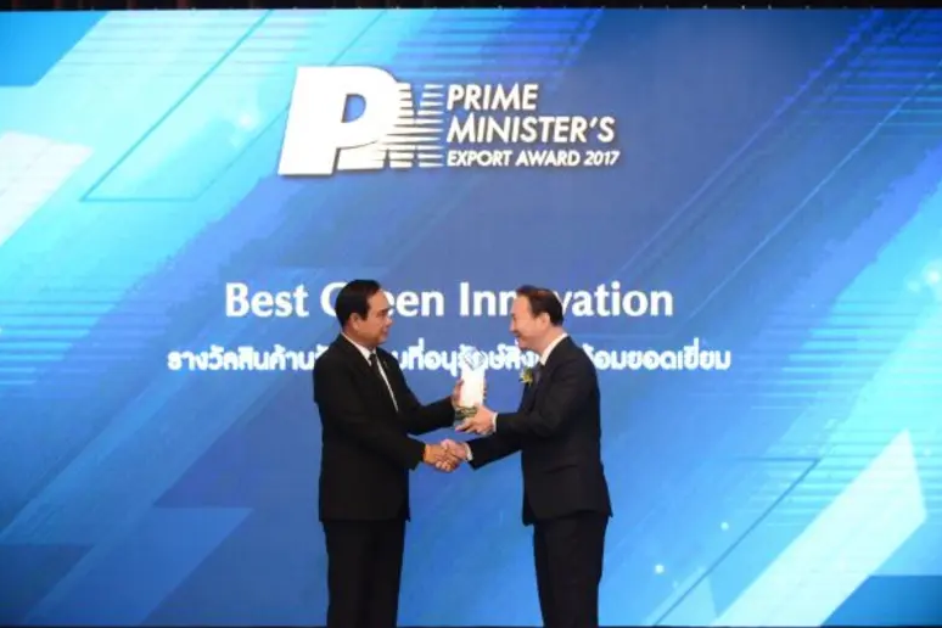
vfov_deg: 10.1
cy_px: 313
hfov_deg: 15.1
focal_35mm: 136
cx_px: 472
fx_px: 3558
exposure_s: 1/100
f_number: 4
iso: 5000
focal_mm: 135
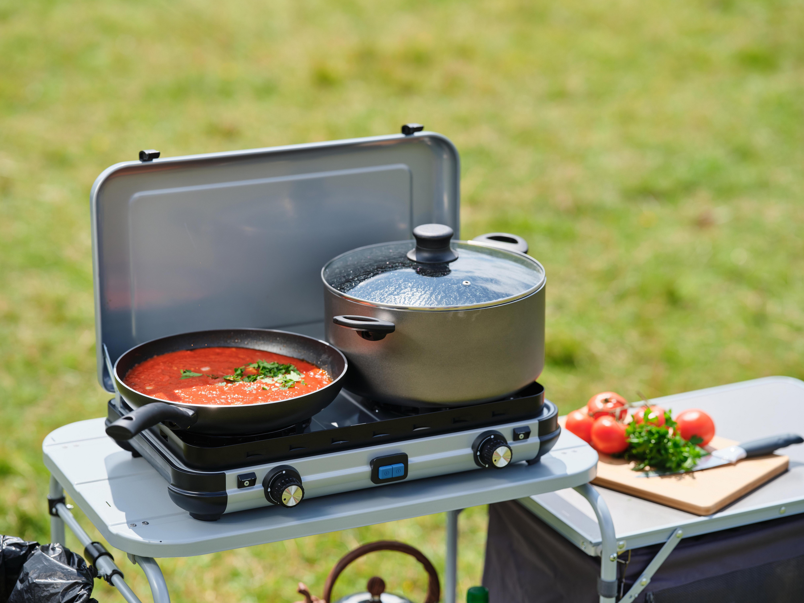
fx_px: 2021
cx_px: 402
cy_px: 302
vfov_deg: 17.0
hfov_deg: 22.5
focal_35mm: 87
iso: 200
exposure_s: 1/2000
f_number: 3.2
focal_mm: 110
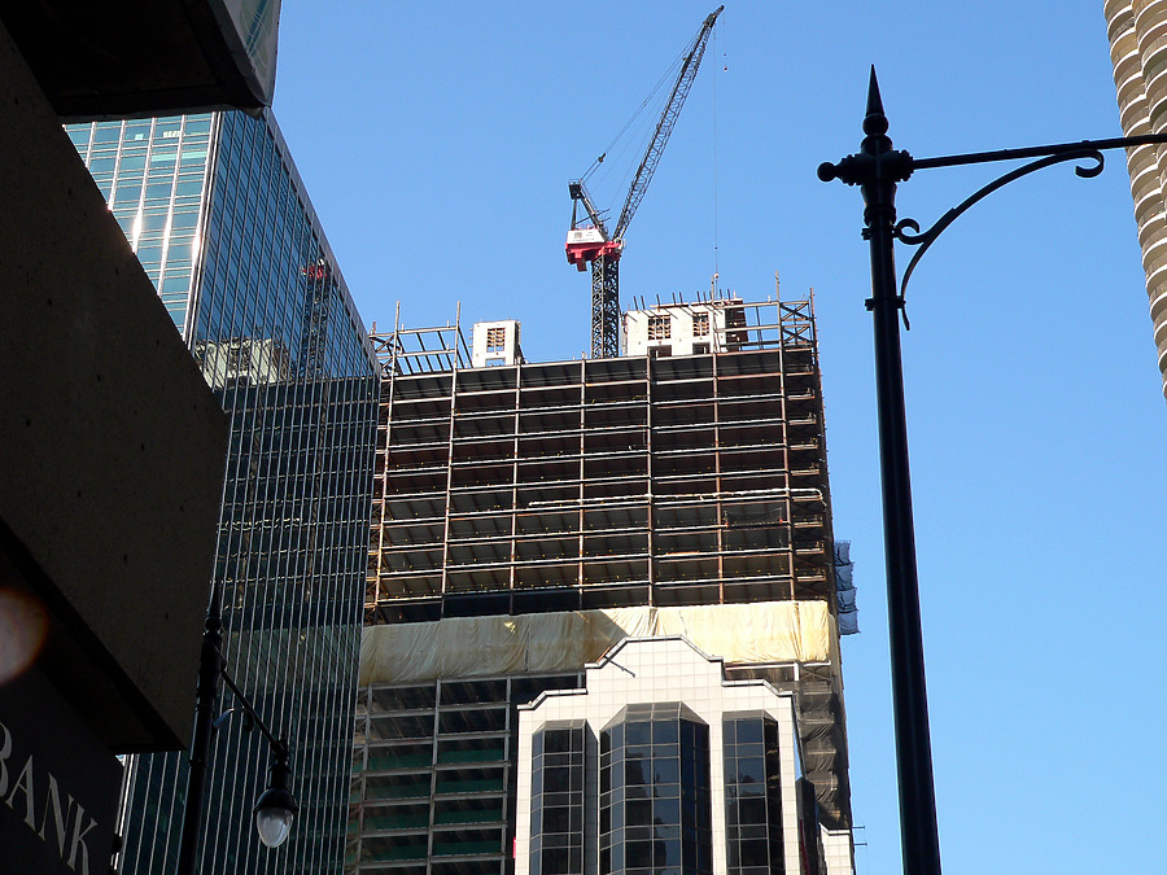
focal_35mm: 60
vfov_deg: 24.4
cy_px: 438
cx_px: 584
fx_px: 2023
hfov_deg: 32.2
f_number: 3.3
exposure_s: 1/500
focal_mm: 9.9
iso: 80
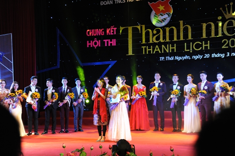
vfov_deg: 23.4
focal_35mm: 58
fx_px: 378
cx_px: 118
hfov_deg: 34.5
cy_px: 78
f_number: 5.6
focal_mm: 58
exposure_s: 1/200
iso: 2500
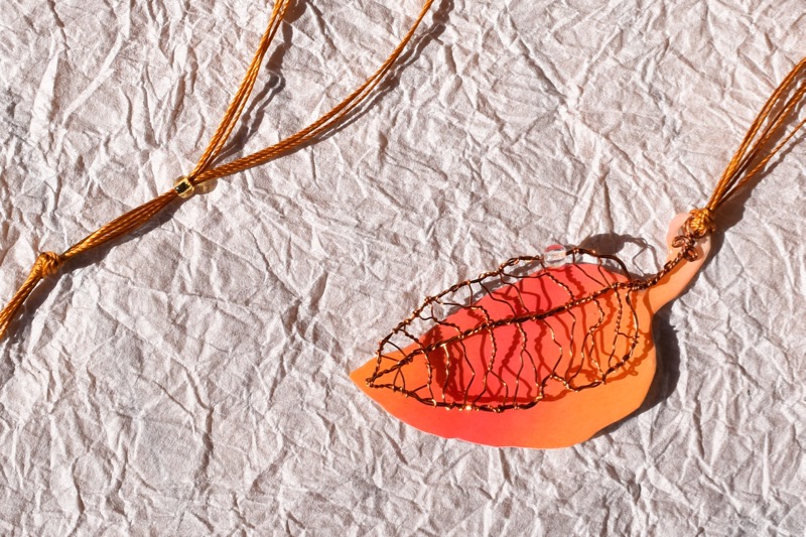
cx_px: 403
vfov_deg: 36.9
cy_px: 268
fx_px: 806
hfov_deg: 53.1
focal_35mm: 36
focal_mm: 24
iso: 200
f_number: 11
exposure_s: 1/500
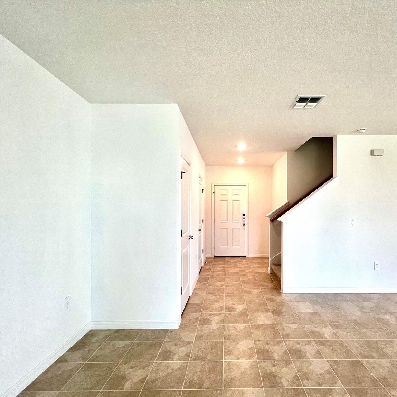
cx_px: 227
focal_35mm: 16
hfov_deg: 86.9
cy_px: 207
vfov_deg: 87.4
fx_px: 208
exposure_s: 1/120
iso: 100
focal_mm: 1.57
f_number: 1.8
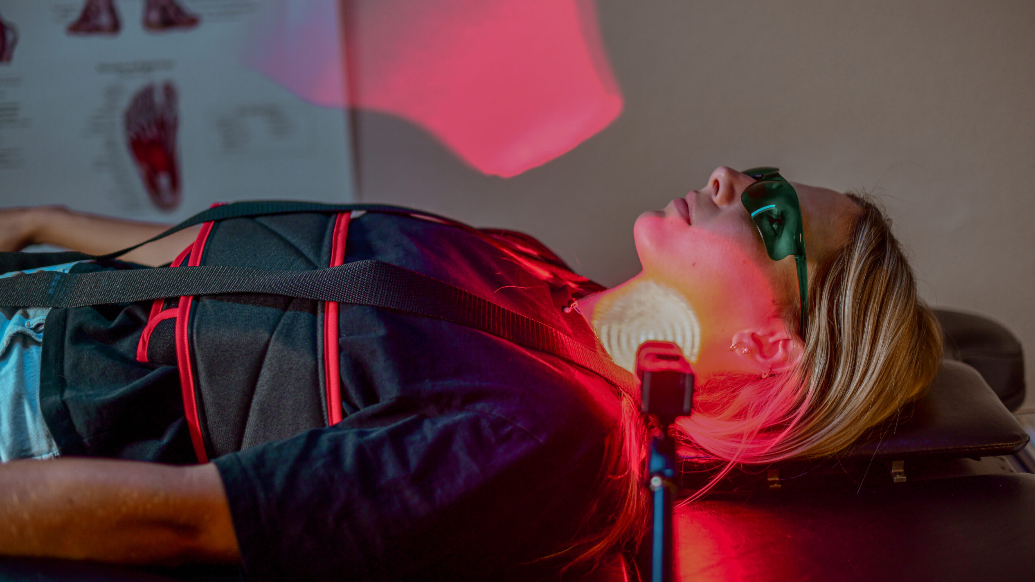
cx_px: 516
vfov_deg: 22.6
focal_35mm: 53
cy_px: 269
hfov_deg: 39.2
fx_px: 1455
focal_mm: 50
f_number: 2.5
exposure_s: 1/320
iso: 800
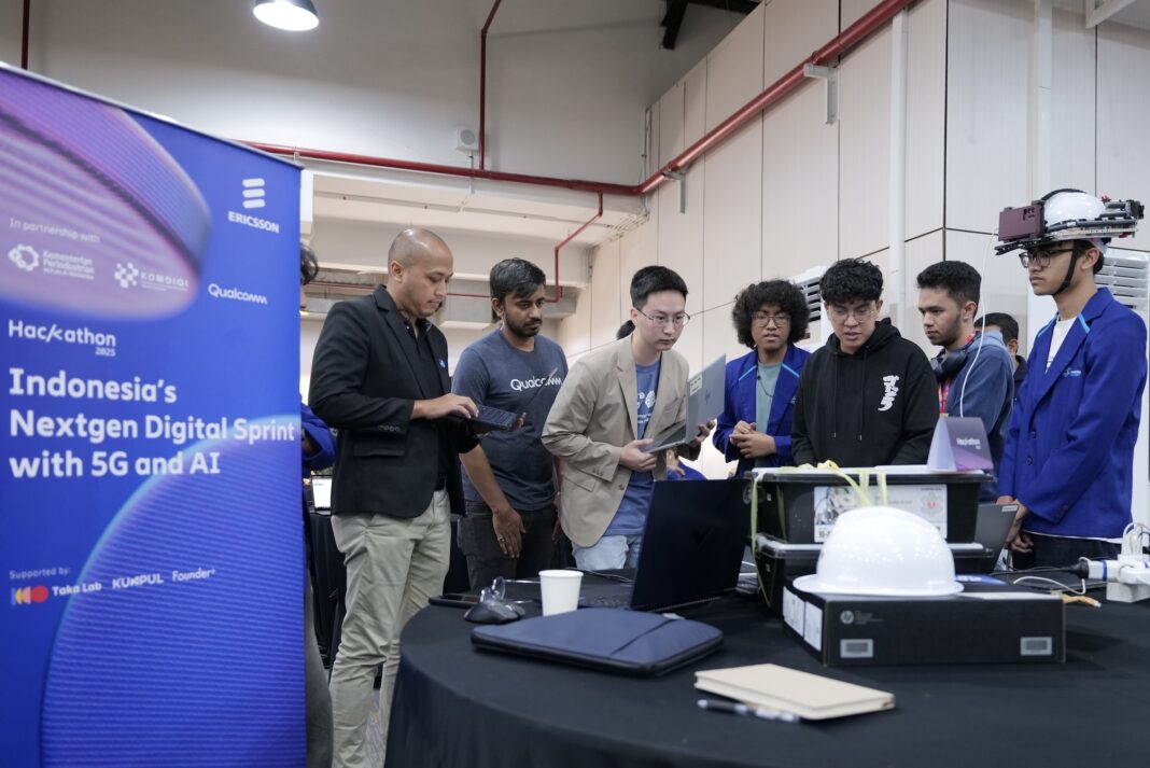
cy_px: 384
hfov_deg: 73.7
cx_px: 575
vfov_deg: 53.2
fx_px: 767
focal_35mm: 24
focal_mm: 24
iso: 2500
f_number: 2.8
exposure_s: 1/125
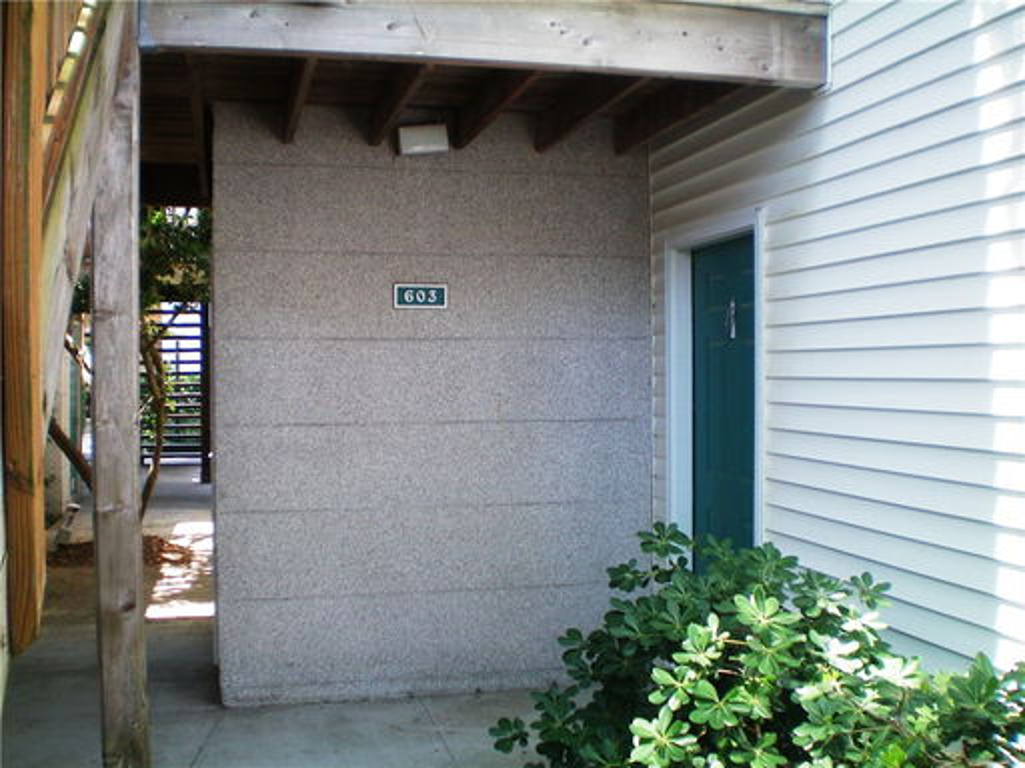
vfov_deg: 37.7
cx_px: 512
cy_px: 384
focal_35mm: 38
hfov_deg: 49.0
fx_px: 1125
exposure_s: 1/60
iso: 80
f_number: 3.1
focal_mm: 6.3
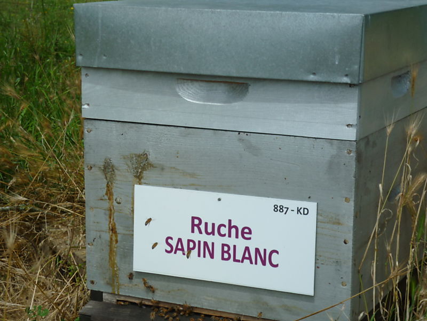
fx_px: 1061
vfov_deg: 17.2
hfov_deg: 22.8
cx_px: 214
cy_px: 160
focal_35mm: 86
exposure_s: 1/800
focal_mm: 14.2
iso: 80
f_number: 4.4
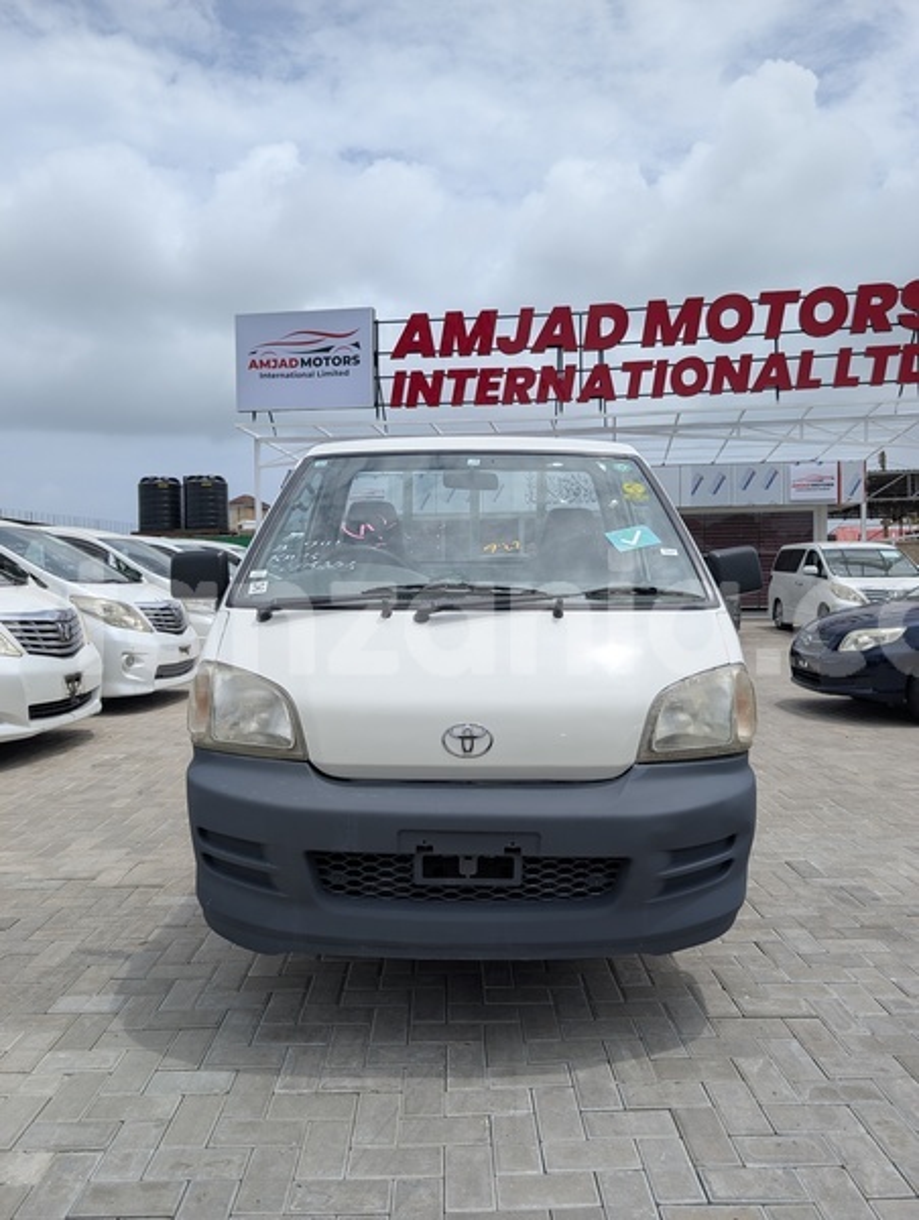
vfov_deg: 71.5
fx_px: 847
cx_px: 460
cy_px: 610
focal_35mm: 24
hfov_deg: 57.0
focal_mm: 6.9
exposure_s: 1/2445
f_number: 1.68
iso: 23
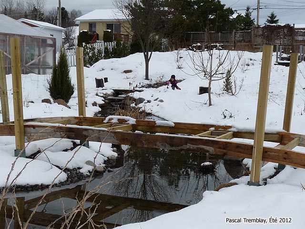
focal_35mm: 59
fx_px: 520
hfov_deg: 32.7
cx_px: 152
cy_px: 114
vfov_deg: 24.8
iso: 100
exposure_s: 1/400
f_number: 6.3
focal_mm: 6
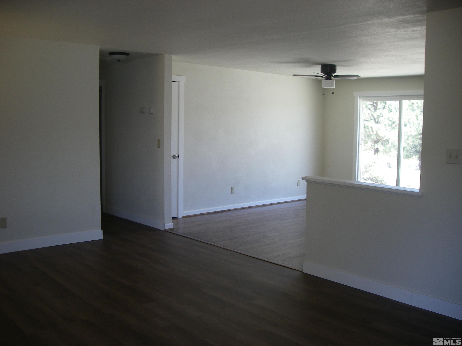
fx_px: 507
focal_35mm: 38
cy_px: 173
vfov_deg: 37.7
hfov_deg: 49.0
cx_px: 231
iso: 64
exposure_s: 1/50
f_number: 2.7
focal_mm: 6.2
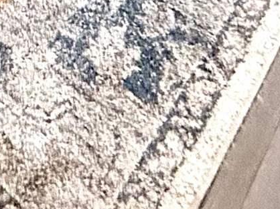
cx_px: 36
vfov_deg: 8.9
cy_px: -550
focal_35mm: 103
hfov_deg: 18.8
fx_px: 833
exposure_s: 1/60
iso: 320
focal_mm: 2.22
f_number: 2.2
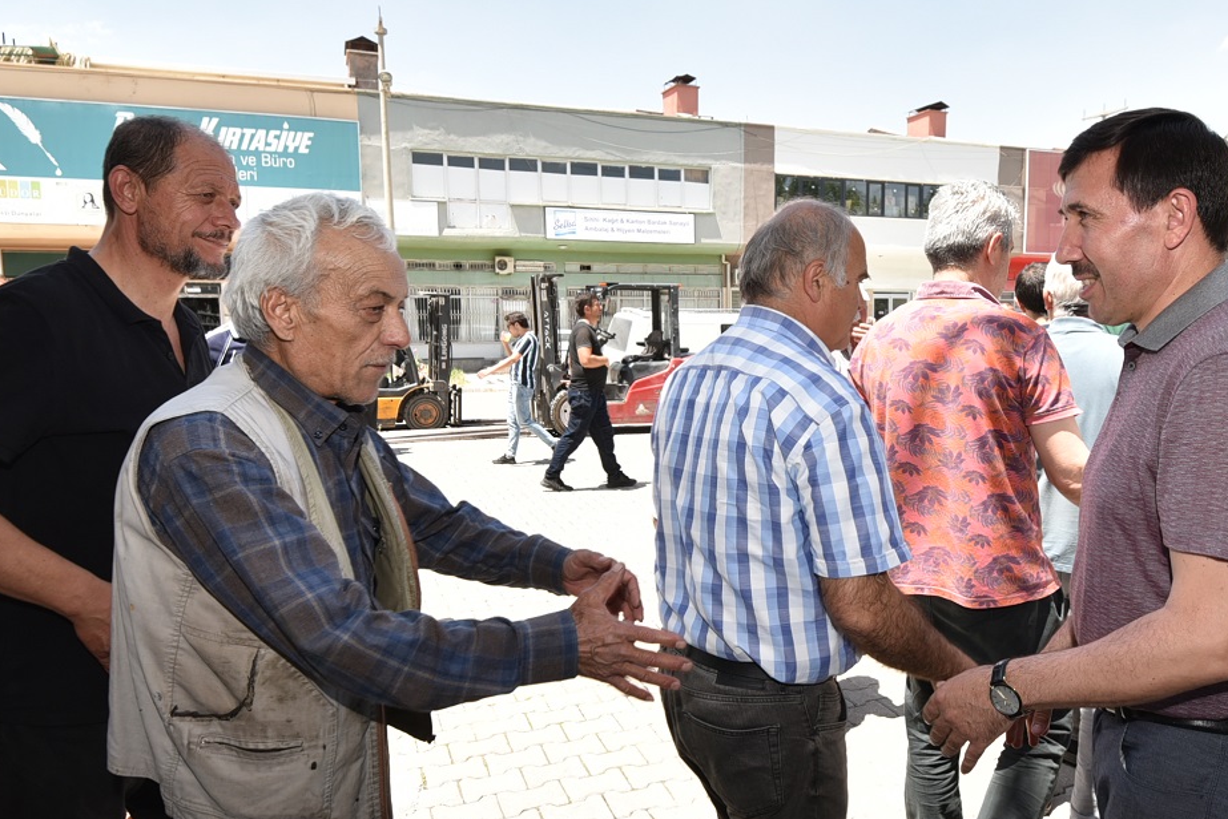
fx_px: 887
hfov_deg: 68.8
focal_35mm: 26
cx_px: 724
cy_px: 441
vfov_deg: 49.5
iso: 125
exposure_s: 1/160
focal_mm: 16
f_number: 5.6
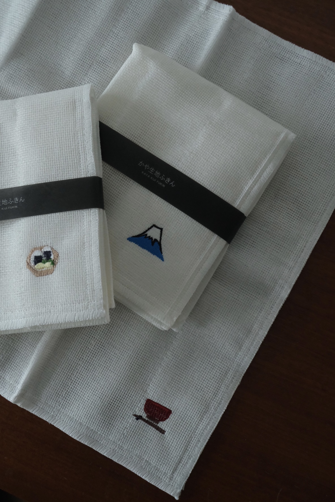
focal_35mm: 40
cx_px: 168
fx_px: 558
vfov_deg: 48.5
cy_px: 251
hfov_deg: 33.4
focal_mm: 26.4
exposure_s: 1/125
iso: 8000
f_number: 6.4
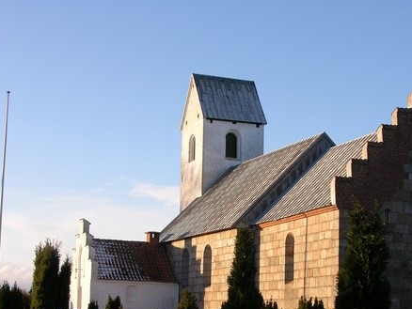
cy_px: 209
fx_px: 869
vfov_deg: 20.1
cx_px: 248
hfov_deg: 26.6
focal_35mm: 73
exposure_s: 1/85.3
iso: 50
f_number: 6.8
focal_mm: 12.7
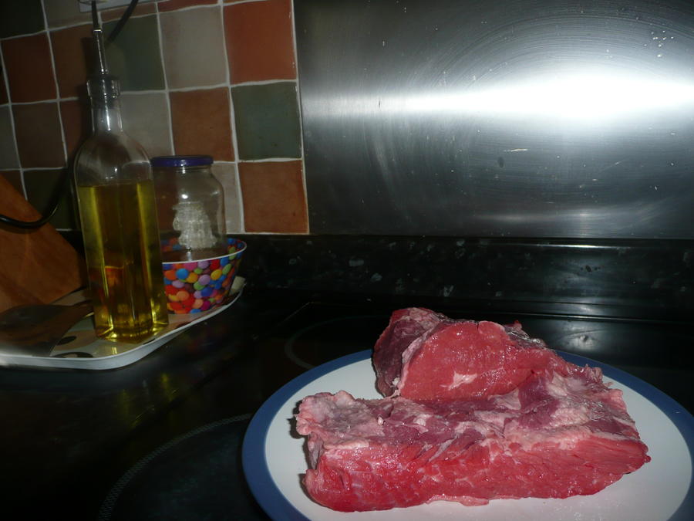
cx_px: 347
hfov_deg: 63.4
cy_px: 260
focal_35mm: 28
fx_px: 561
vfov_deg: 49.7
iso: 100
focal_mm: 4.6
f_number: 3.3
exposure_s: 1/30
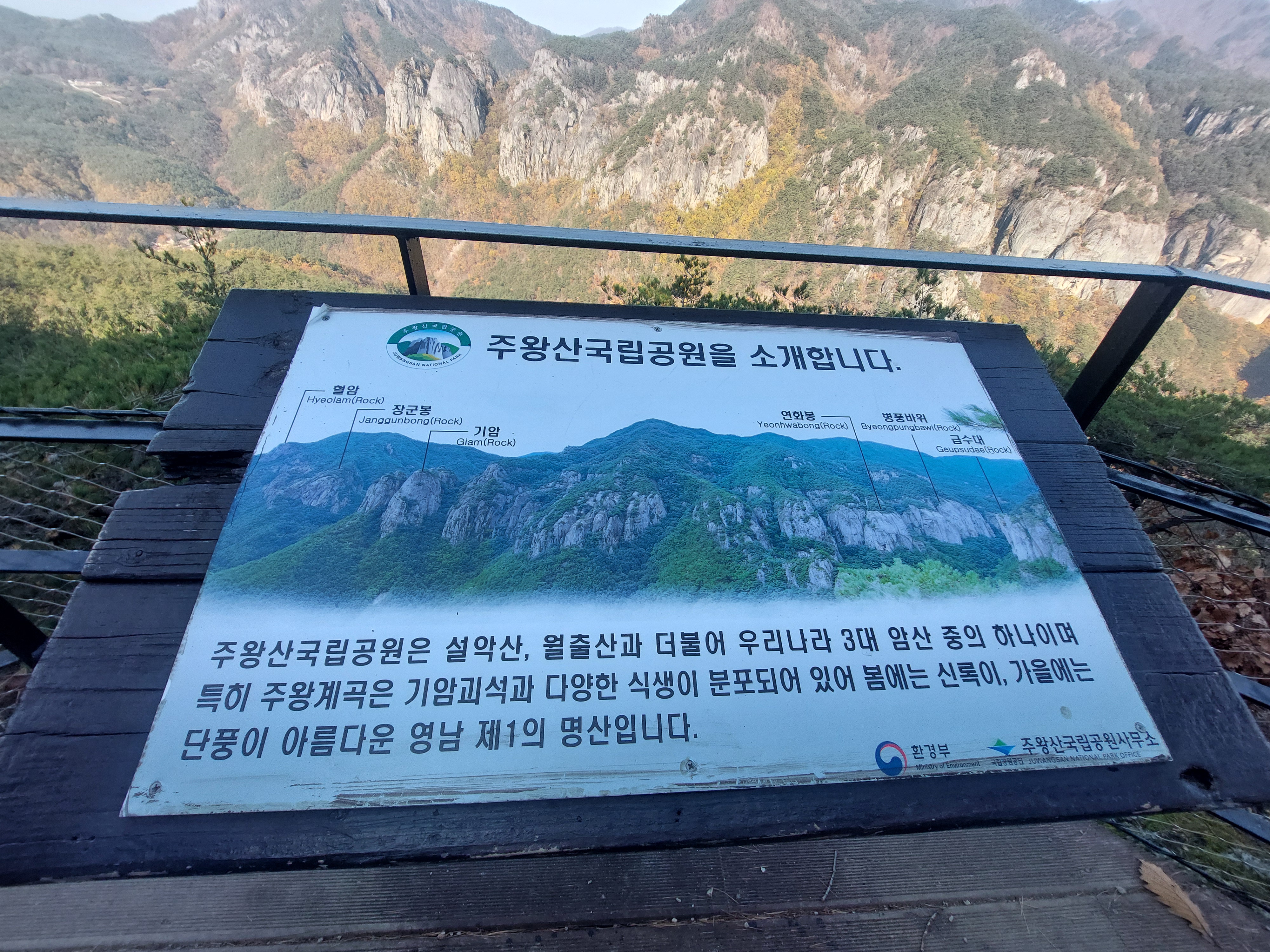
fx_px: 477
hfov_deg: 106.2
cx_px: 635
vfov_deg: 89.9
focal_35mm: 13
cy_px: 476
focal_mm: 1.74
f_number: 2.2
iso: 50
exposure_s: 1/522
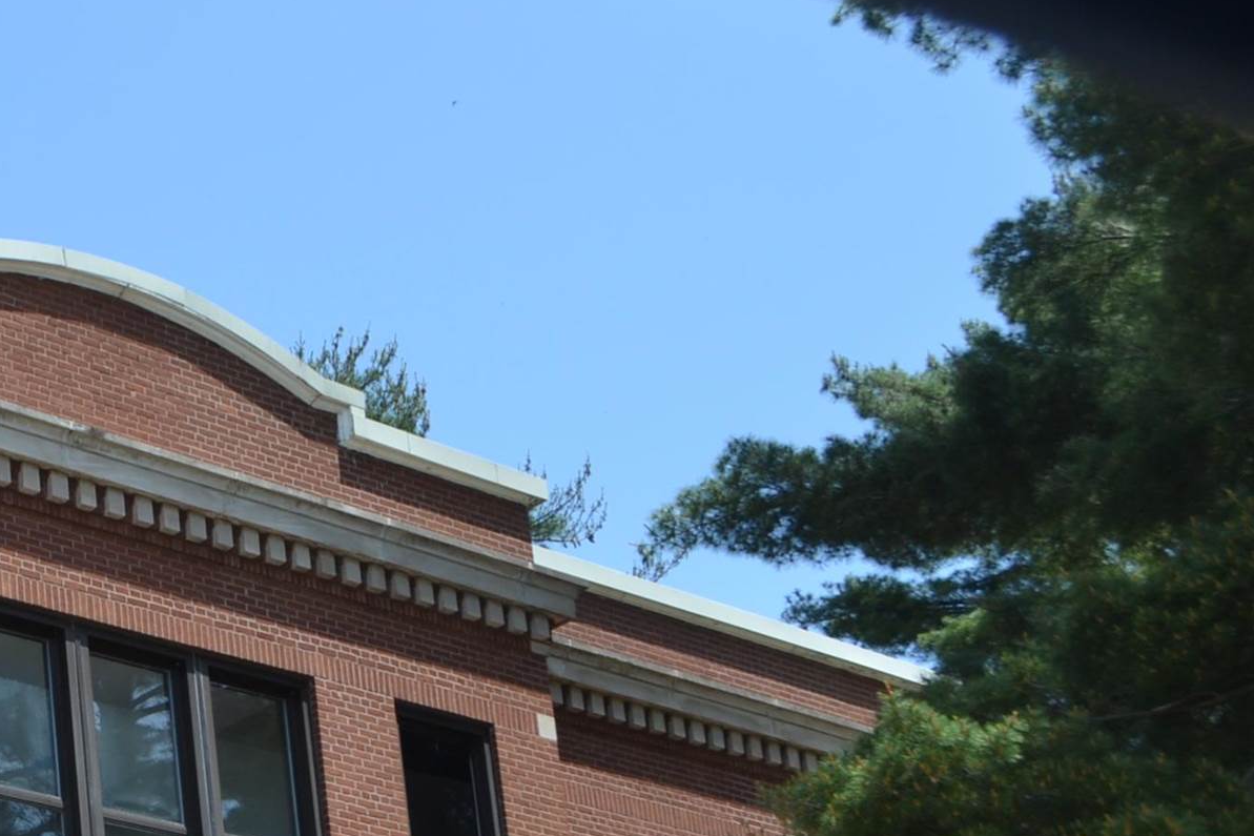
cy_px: 952
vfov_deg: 15.6
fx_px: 2960
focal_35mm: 85
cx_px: -292
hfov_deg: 21.9
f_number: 7.1
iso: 100
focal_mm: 22
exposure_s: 1/200
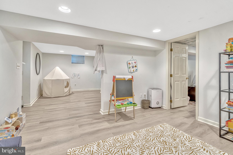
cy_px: 78
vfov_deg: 73.7
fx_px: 104
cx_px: 116
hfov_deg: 96.7
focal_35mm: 16
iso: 1250
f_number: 8
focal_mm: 16
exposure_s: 1/20
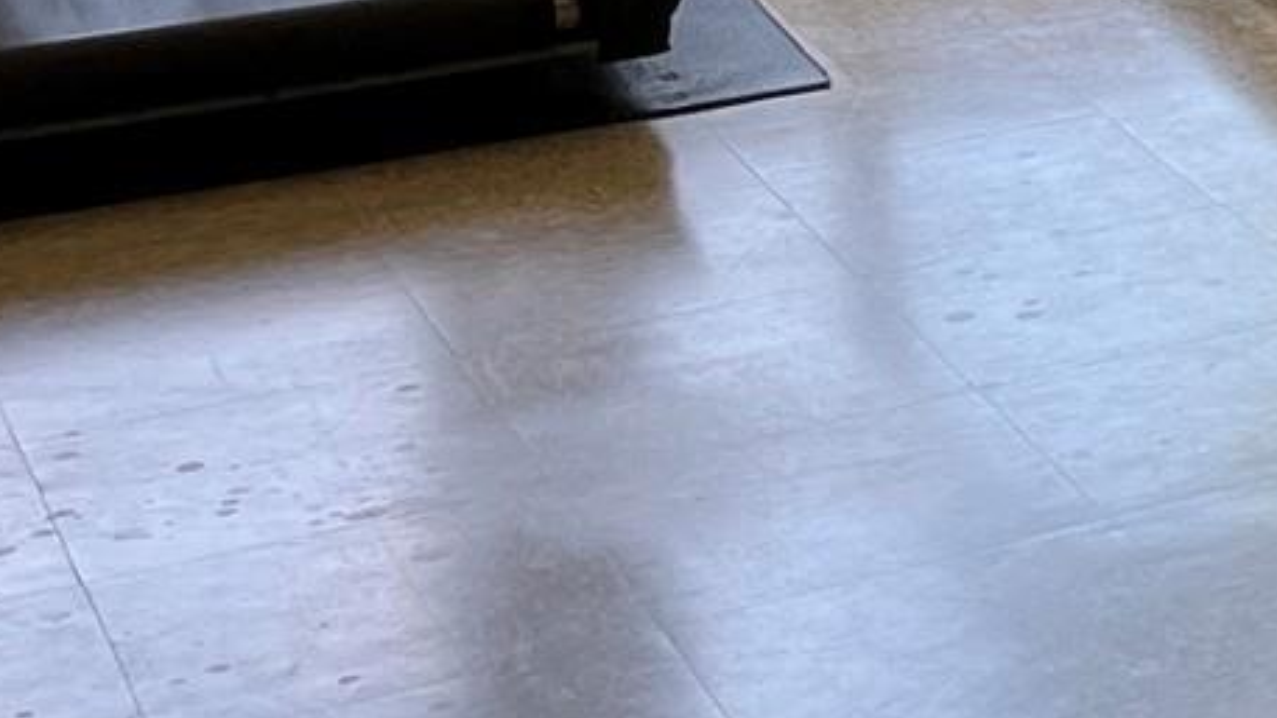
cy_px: -598
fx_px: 4300
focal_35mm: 127
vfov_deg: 9.1
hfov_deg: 14.0
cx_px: 2618
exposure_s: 1/121
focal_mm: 5.1
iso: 80
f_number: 1.6
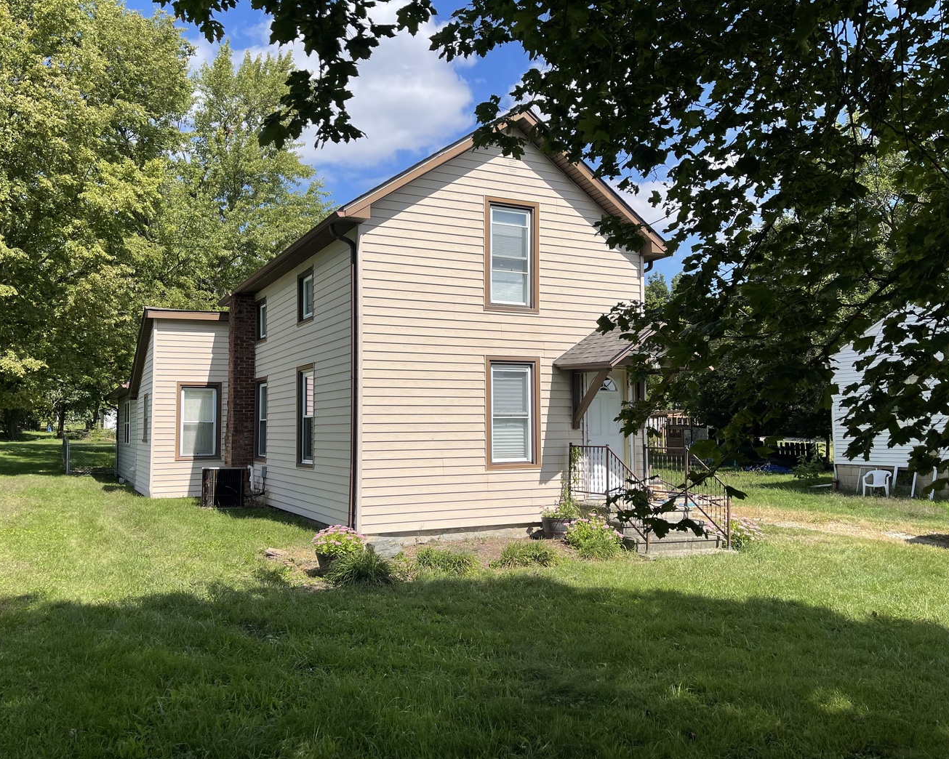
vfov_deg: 51.5
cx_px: 435
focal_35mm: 28
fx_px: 786
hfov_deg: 62.1
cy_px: 386
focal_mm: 5.1
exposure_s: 1/3663
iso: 32
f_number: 1.6
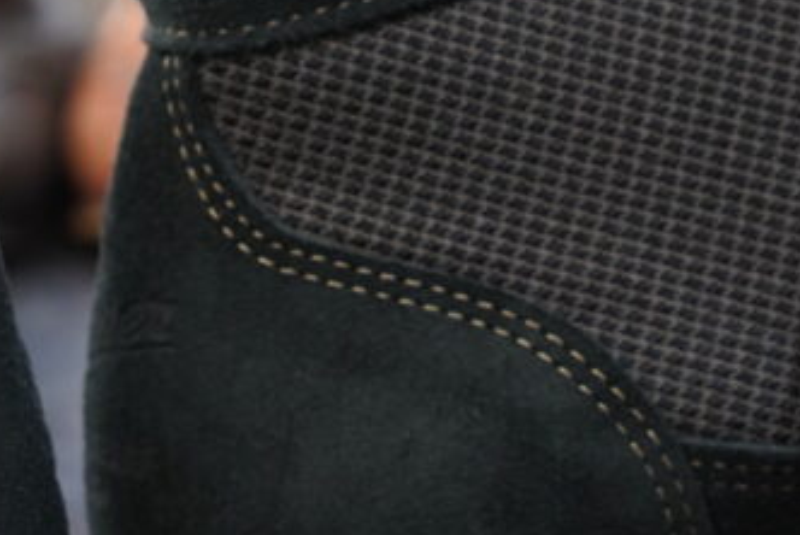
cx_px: 275
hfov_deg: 10.7
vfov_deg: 7.1
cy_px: -158
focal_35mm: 191
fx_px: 4248
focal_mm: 62
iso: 3200
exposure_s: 1/50
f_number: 5.6
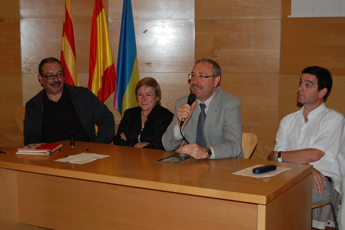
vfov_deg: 22.6
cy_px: 115
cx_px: 172
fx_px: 574
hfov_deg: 33.4
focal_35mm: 60
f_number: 5
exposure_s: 1/60
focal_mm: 40
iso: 400
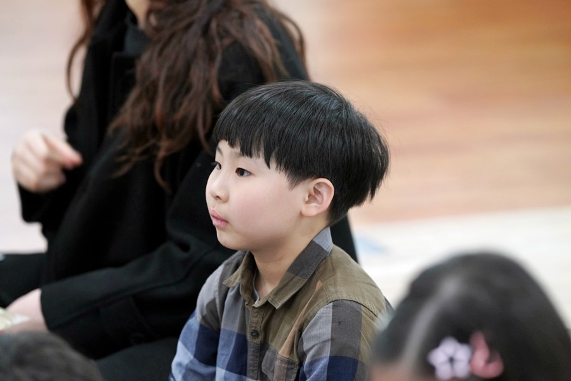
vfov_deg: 7.0
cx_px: 286
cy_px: 190
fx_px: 3124
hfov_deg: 10.4
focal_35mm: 197
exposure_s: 1/200
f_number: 4
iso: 3200
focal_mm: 197
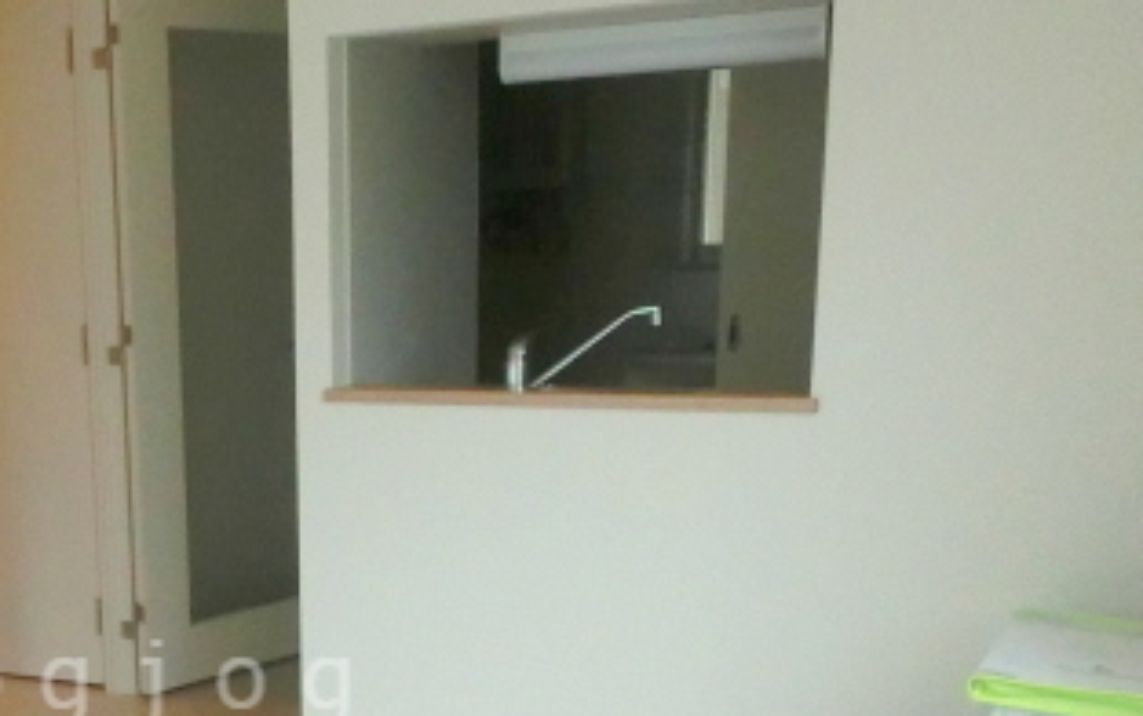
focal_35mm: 52
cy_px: 683
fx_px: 1621
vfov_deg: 24.0
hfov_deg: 36.5
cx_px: 121
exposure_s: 1/400
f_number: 3
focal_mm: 4.24
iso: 800
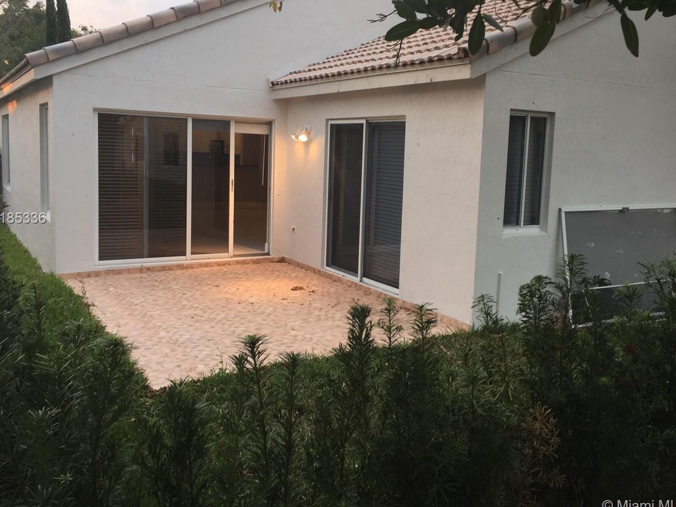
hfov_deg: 53.9
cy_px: 219
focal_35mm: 34
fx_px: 664
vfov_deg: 41.7
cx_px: 367
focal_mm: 4.15
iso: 32
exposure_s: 1/75
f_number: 2.2
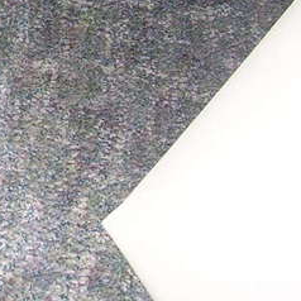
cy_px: 3
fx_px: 1112
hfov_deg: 14.1
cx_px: -195
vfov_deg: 15.2
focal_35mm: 113
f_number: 2.8
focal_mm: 5.8
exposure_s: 1/60.1
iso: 50
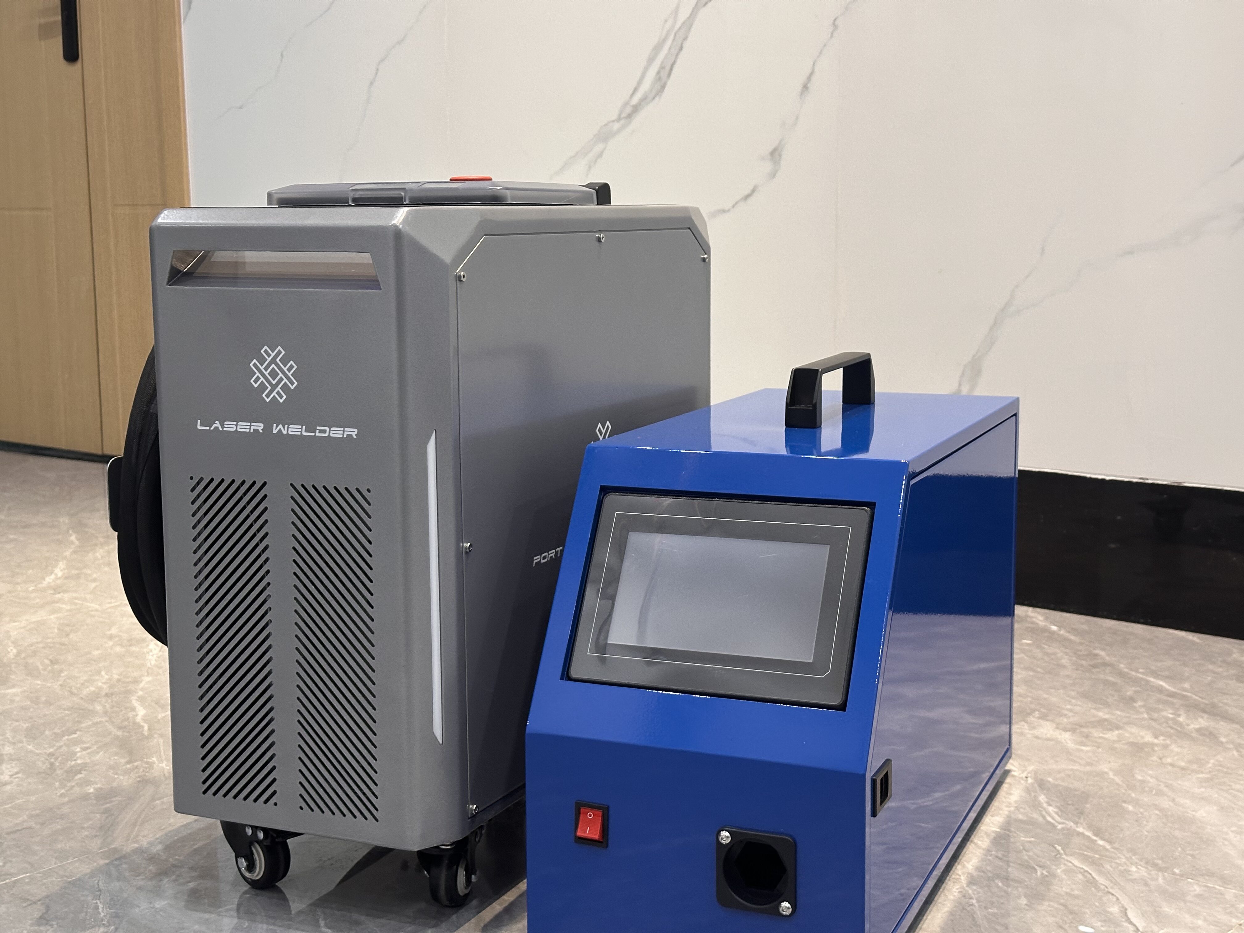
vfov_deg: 30.3
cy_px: 466
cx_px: 622
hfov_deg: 39.7
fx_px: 1725
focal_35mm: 48
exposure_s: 1/50
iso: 250
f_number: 1.78
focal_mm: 6.86
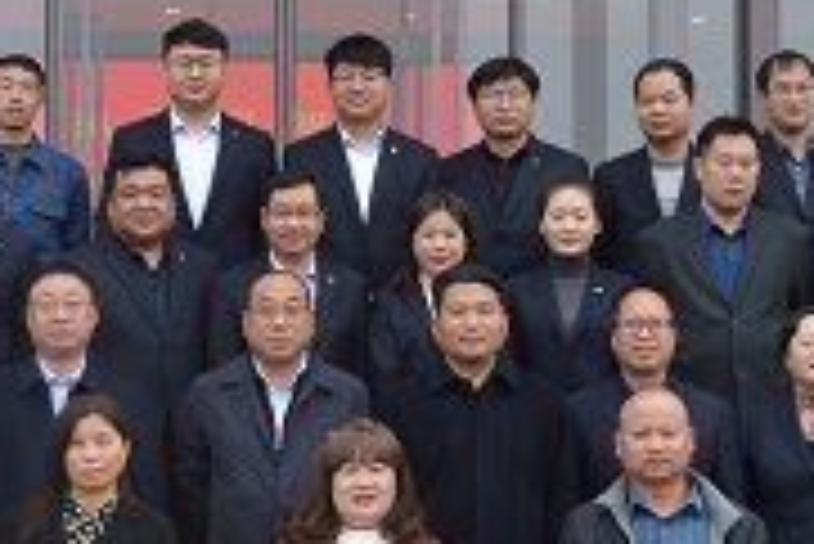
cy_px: 382
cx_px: 279
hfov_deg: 15.2
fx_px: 3055
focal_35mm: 135
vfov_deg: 10.2
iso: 400
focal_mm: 24
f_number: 5
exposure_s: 1/100
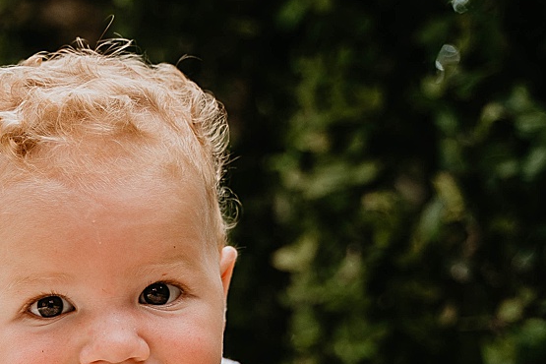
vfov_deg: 10.9
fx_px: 1881
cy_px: 435
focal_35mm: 124
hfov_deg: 16.2
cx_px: 16
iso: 125
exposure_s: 1/500
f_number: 2.8
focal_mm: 43
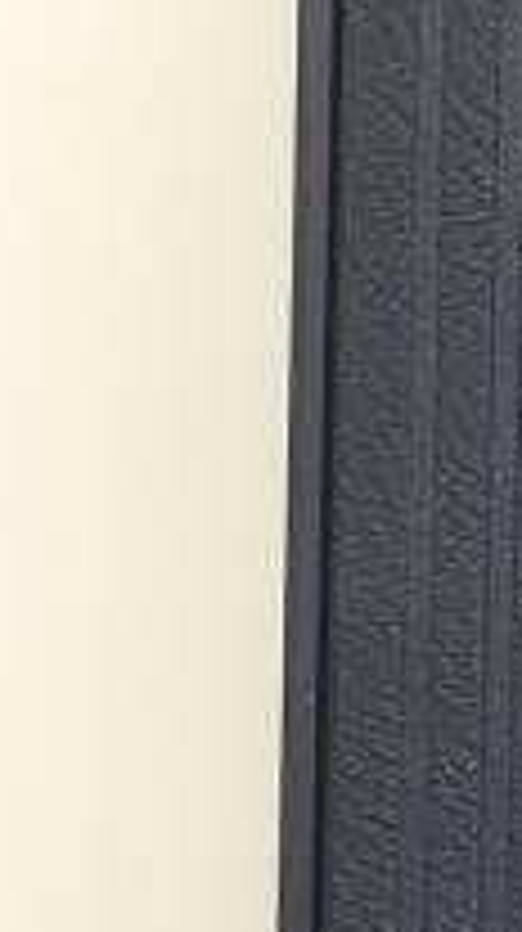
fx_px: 14757
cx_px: 2979
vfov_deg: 3.6
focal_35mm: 598
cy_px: 626
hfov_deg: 2.0
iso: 200
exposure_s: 1/50
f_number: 16
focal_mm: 7.48
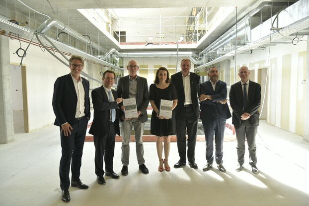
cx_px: 154
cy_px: 103
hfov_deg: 63.7
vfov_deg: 44.9
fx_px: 249
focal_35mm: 29
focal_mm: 29
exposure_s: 1/125
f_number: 4.5
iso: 1250
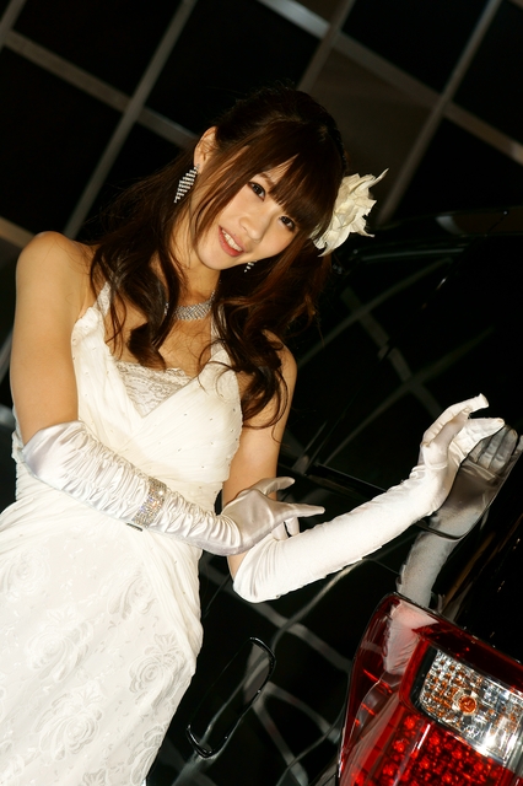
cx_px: 262
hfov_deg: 12.2
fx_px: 2454
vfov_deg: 18.2
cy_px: 393
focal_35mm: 112
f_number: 5.6
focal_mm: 75
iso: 200
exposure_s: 1/125
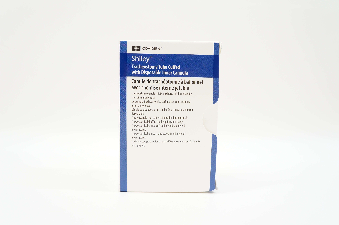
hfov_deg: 62.0
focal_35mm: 30
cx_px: 170
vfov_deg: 43.5
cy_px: 112
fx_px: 282
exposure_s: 1/40
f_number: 5.6
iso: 400
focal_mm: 20
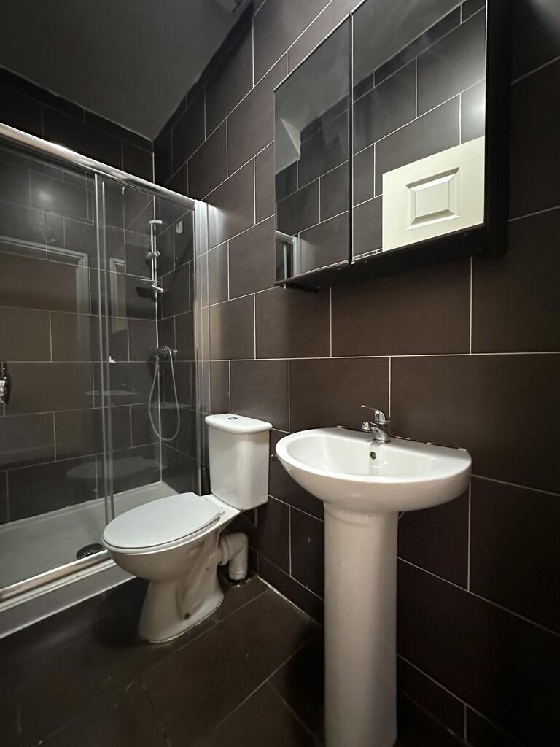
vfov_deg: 102.1
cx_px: 280
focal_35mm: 14
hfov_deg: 85.7
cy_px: 374
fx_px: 302
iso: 1250
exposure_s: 1/34
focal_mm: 2.22
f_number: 2.2
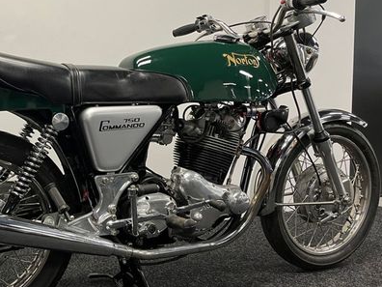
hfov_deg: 43.3
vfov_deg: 34.3
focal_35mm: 42
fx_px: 463
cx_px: 92
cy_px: 143
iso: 100
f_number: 1.6
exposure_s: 1/50
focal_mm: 5.1
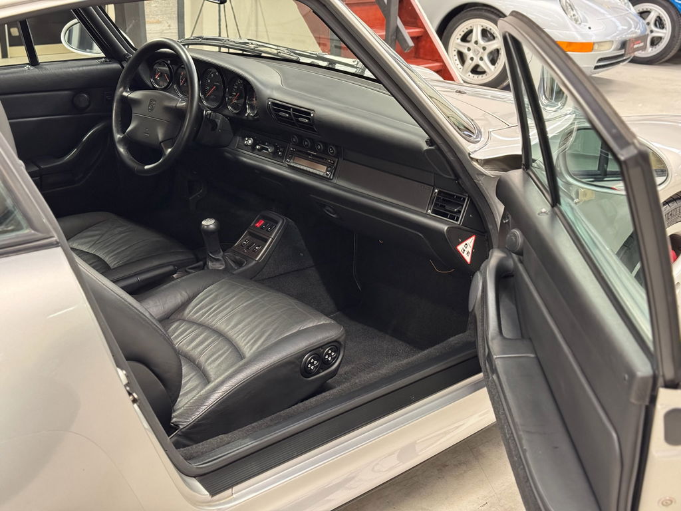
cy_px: 256
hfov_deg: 39.7
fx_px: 944
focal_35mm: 48
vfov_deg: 30.3
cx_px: 340
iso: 500
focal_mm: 6.76
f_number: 1.78
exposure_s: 1/25
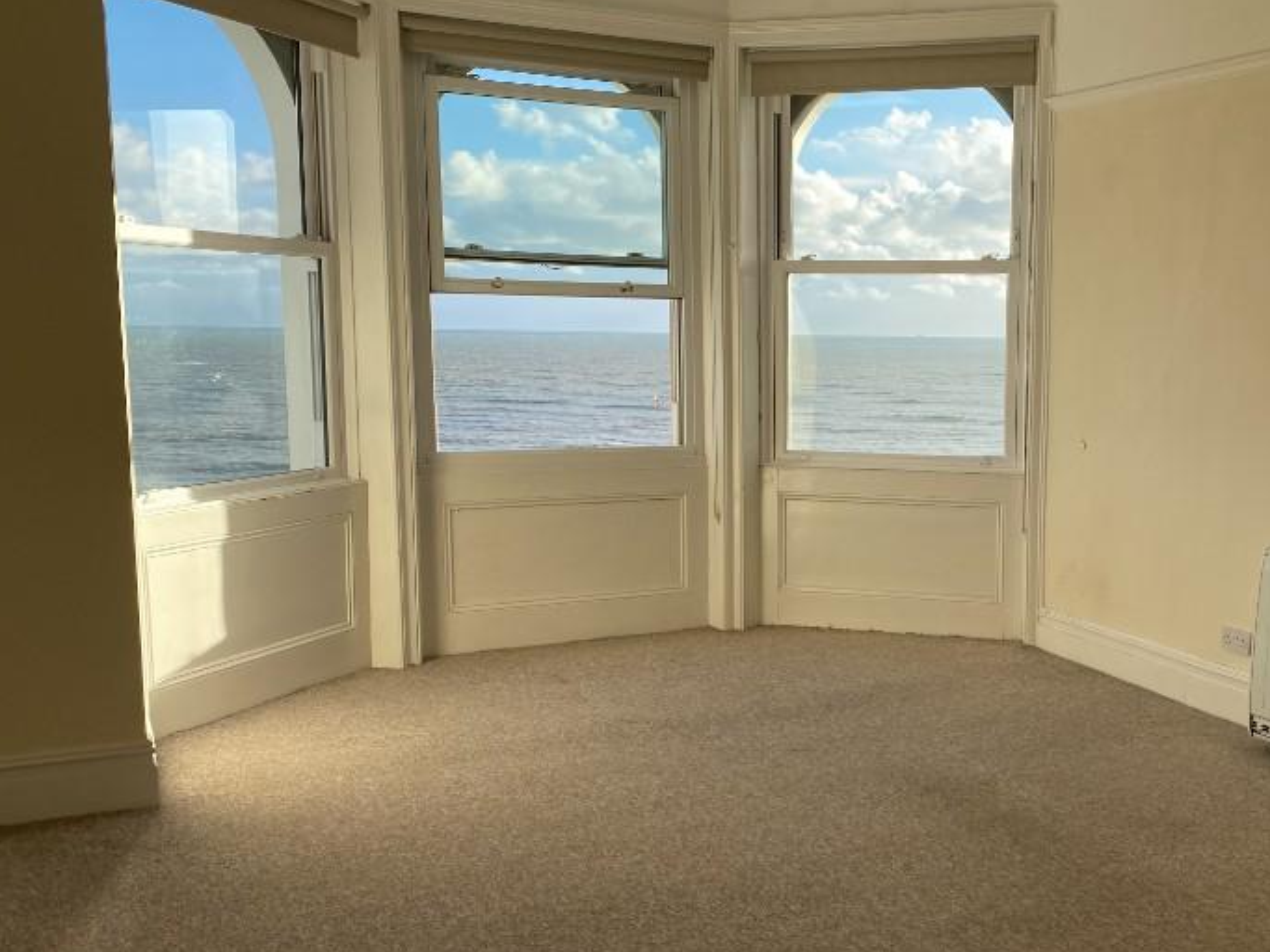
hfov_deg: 46.5
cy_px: 528
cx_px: 920
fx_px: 1431
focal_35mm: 39
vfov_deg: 36.8
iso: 32
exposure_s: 1/905
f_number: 1.8
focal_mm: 4.25
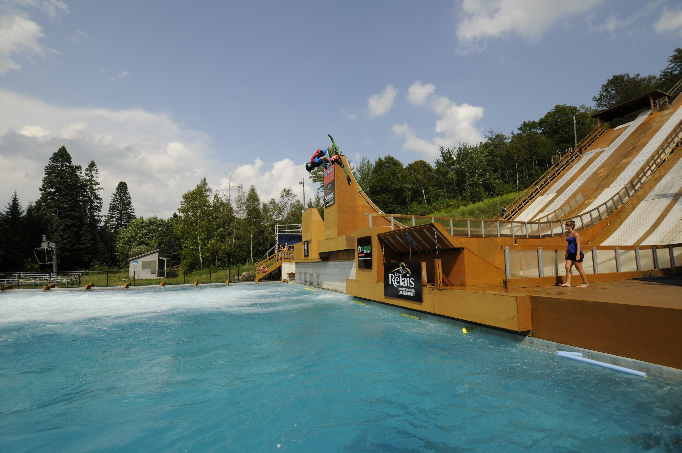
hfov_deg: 100.5
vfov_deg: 77.2
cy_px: 226
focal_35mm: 15
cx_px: 341
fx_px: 284
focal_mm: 10
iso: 200
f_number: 5.6
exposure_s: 1/1250
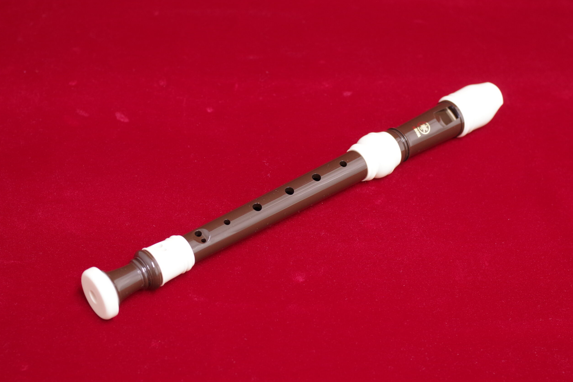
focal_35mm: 61
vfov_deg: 22.3
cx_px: 289
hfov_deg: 32.9
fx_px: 971
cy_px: 189
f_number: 5
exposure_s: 1/5
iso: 640
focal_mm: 40
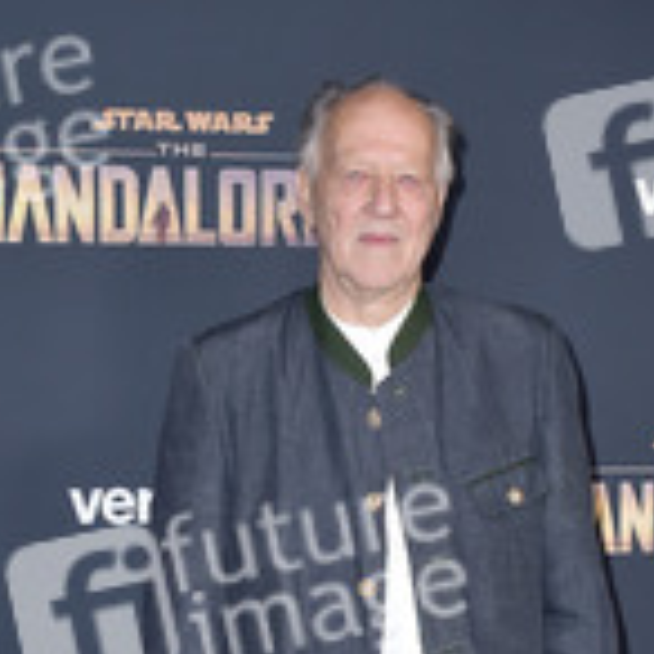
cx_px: 370
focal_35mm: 84
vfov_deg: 19.3
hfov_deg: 20.6
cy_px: 815
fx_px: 1795
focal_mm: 36
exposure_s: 1/250
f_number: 7.1
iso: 500
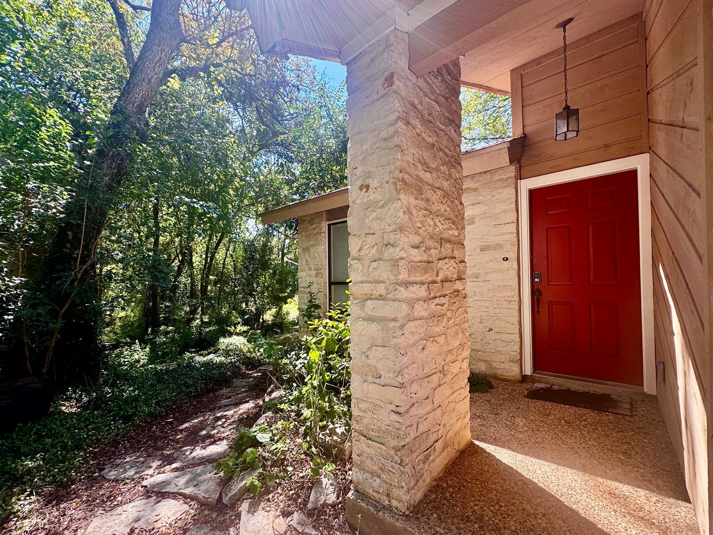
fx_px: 309
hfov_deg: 98.2
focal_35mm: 15
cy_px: 279
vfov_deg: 81.7
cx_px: 363
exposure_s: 1/214
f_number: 2.2
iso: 40
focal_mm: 2.22
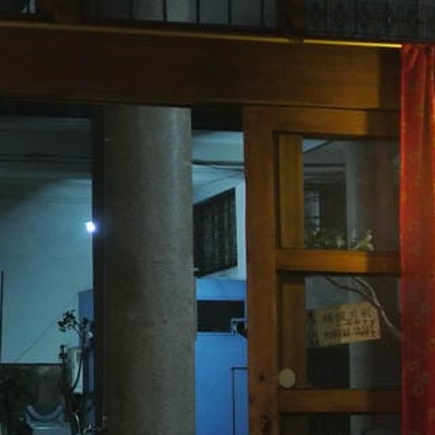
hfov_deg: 18.8
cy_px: 371
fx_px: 1223
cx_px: -119
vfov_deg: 19.9
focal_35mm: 86
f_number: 3.5
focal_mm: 10
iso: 800
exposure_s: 1/8
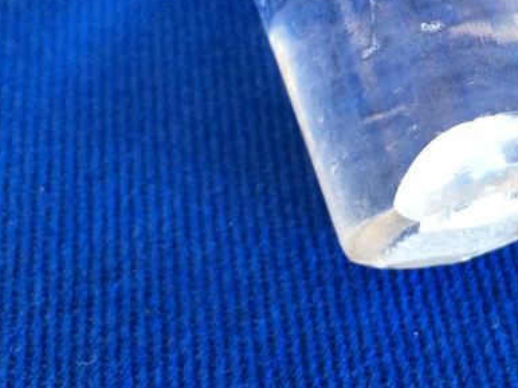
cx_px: 423
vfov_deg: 20.8
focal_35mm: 70
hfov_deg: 27.2
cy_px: 100
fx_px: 1047
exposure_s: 1/30
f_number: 2.2
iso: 160
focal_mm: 4.12
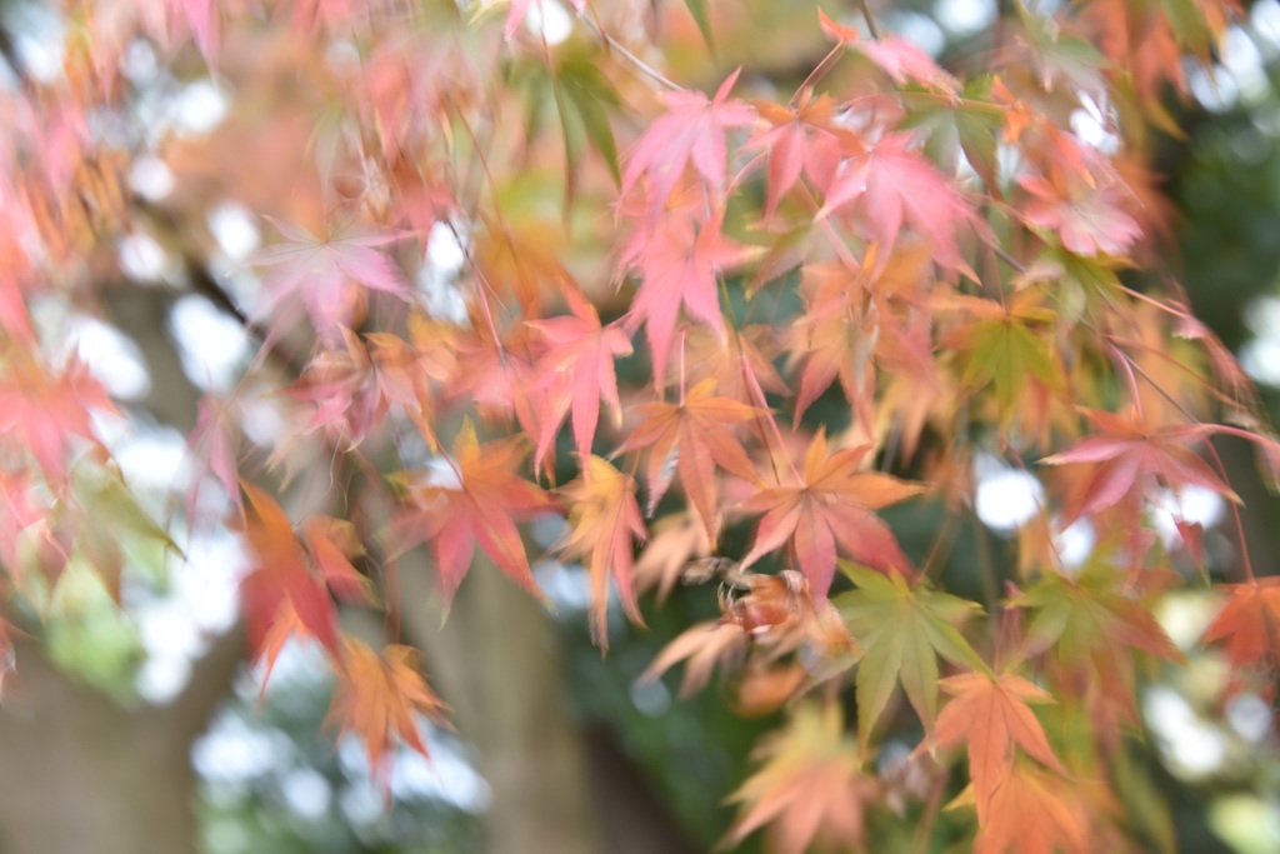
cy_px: 427
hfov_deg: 17.6
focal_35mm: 116
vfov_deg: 11.8
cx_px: 640
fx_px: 4125
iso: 400
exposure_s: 1/6
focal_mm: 116
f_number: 9
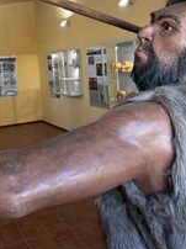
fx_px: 316
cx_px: 87
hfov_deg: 32.8
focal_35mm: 44
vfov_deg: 42.6
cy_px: 90
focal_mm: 6.76
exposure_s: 1/100
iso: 80
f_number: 1.78
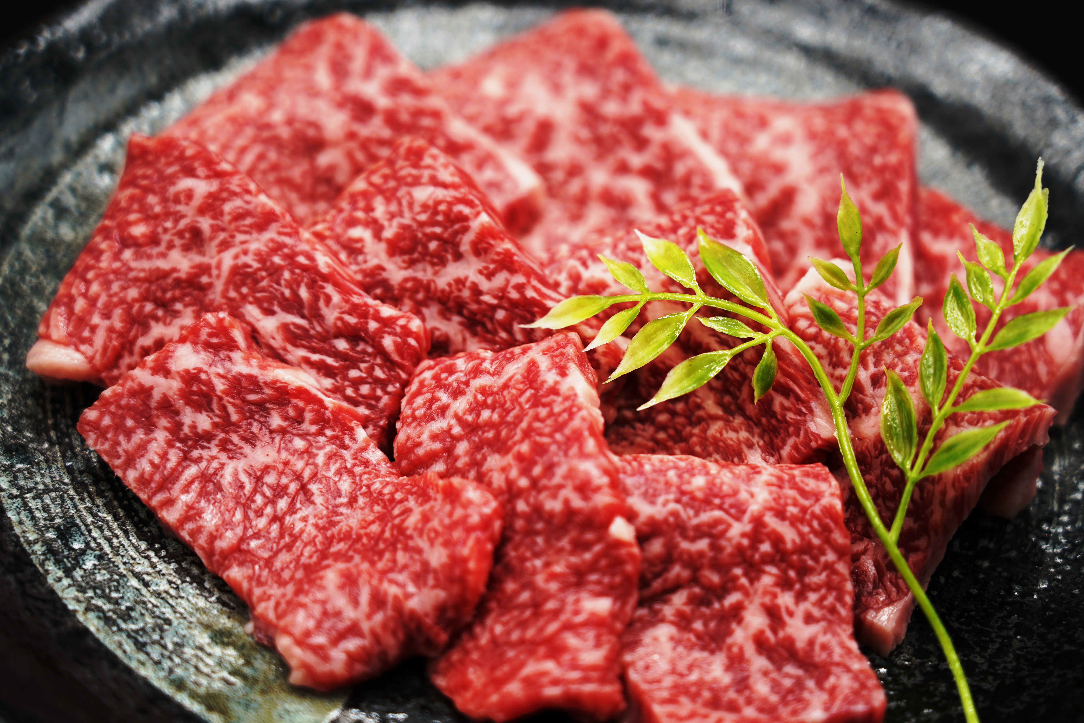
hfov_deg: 19.5
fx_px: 3161
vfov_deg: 13.0
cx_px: 542
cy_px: 362
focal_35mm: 105
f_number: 4
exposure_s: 1/160
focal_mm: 105
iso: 100
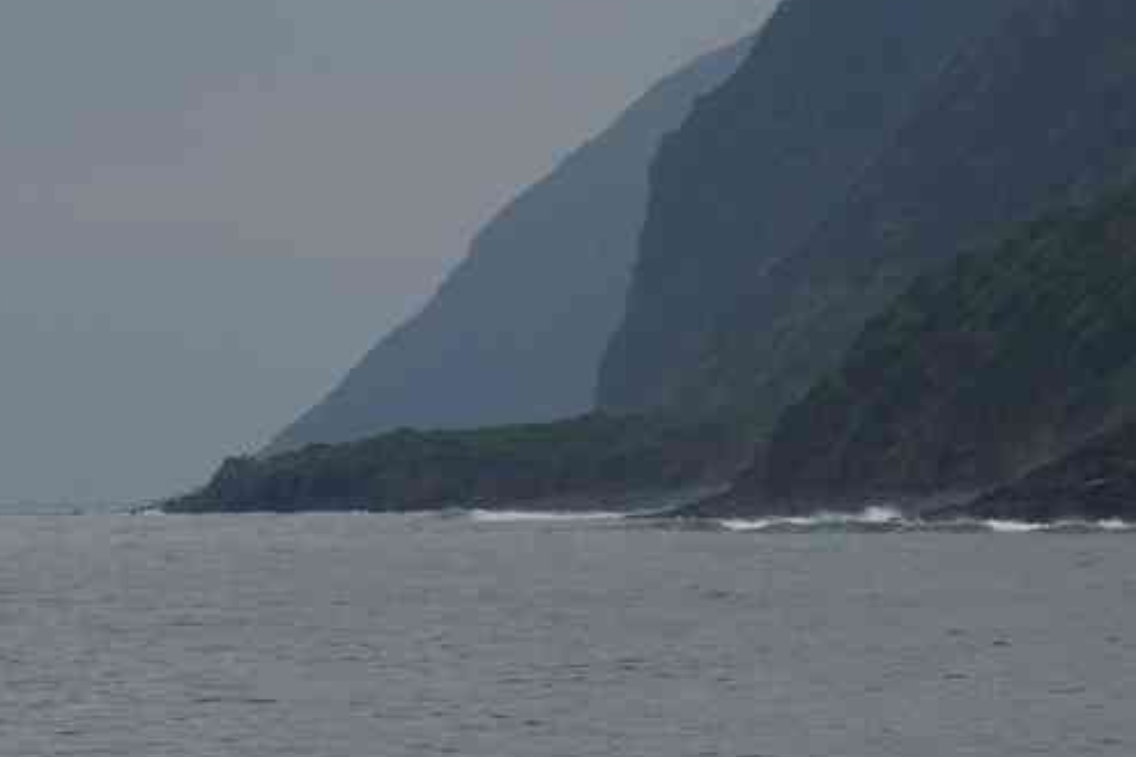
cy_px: 398
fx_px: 16276
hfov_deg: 4.0
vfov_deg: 2.7
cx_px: 670
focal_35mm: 516
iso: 200
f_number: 11
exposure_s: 1/250
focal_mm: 170
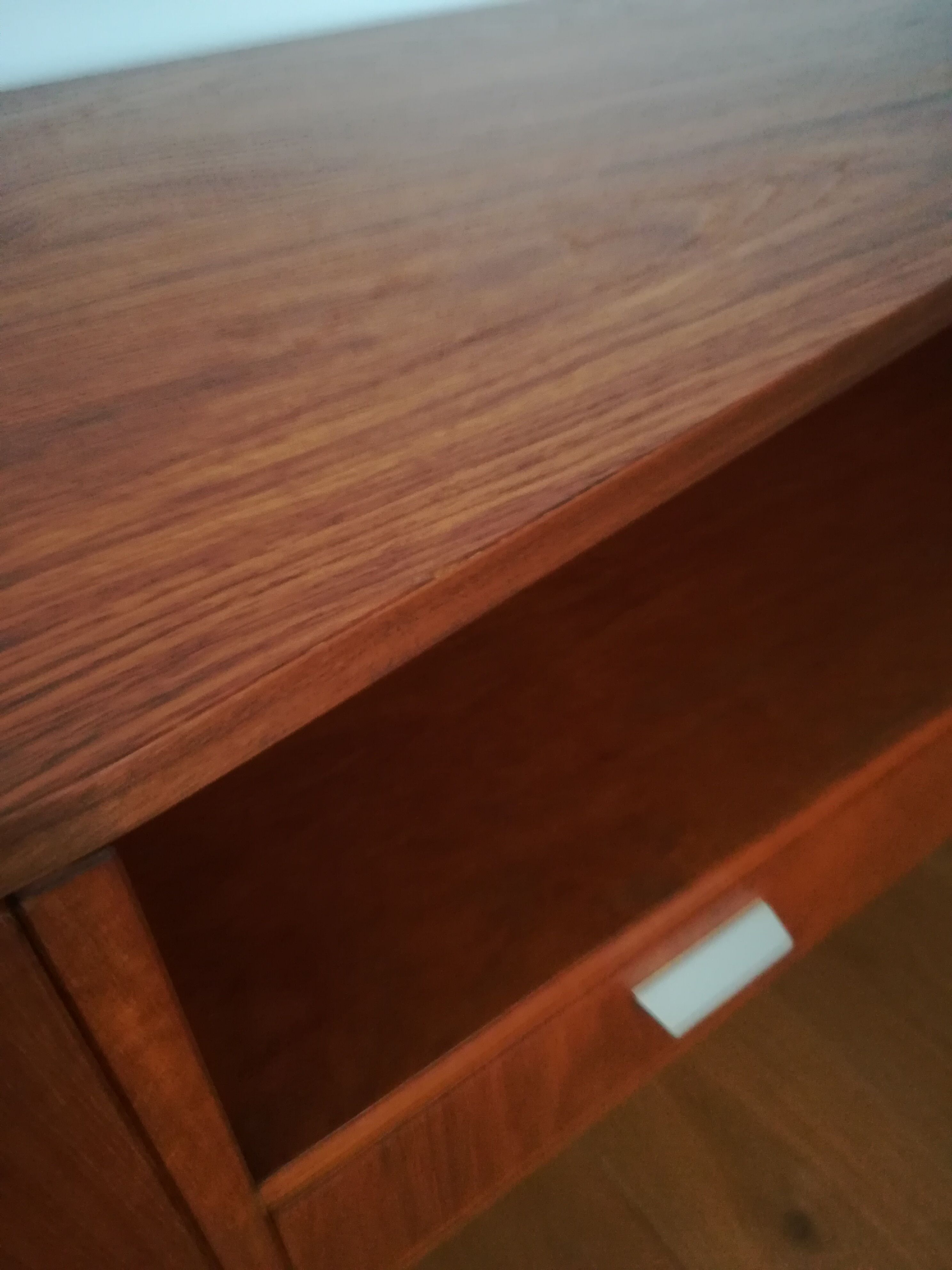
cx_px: 476
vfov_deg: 67.3
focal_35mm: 26
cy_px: 635
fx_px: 953
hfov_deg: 53.1
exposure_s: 1/15
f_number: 2.2
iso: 800
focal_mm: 3.83
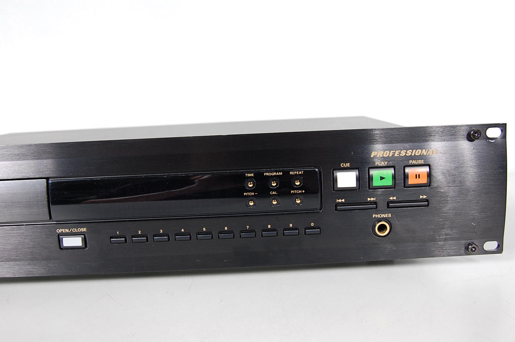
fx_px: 557
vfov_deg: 34.1
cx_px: 258
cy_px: 171
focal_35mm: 39
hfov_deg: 49.6
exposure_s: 1/400
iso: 400
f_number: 8
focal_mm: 26
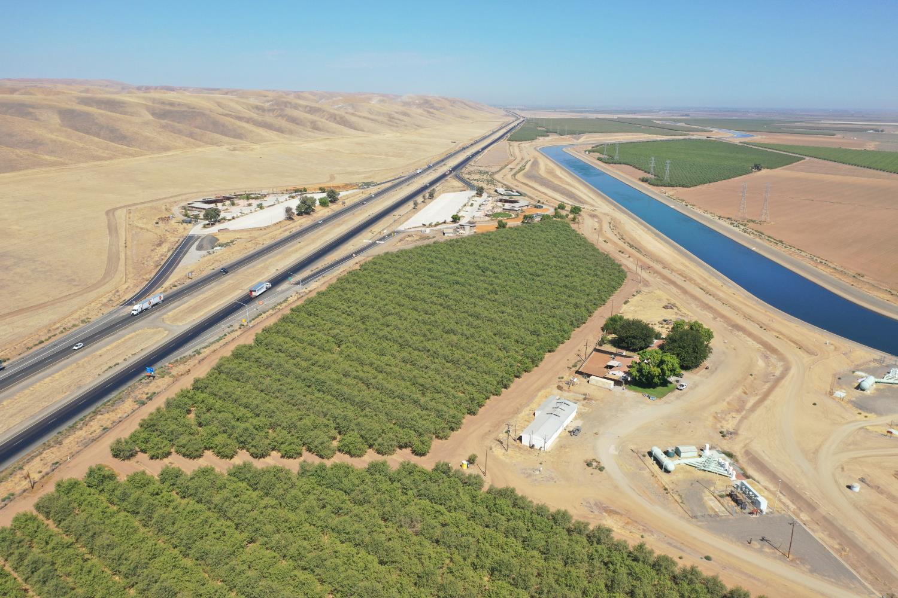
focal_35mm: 28
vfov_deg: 46.4
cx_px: 449
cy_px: 299
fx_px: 698
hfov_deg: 65.5
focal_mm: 10.26
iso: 100
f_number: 5.6
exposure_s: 1/500
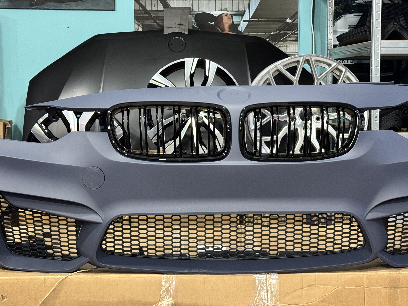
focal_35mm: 69
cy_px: 153
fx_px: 813
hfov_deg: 28.1
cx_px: 229
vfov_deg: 21.3
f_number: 1.78
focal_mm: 6.76
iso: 250
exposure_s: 1/33
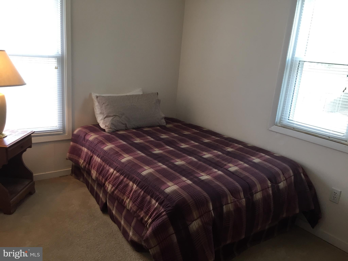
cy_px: 130
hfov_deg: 61.7
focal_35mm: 29
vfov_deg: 48.2
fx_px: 292
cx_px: 174
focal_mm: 4.15
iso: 32
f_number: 2.2
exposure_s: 1/30
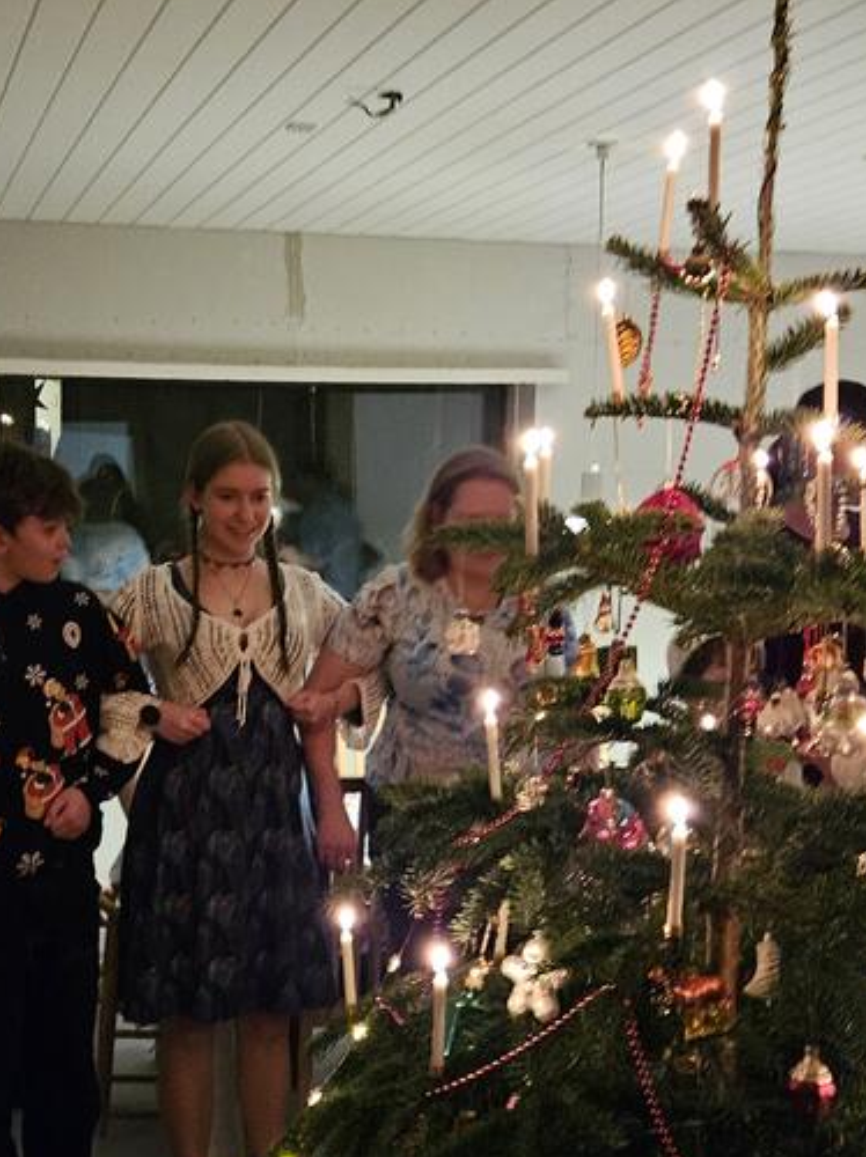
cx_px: 338
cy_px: 738
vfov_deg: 36.0
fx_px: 1771
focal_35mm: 53
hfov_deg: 27.4
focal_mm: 5.4
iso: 800
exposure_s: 1/25
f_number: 1.8
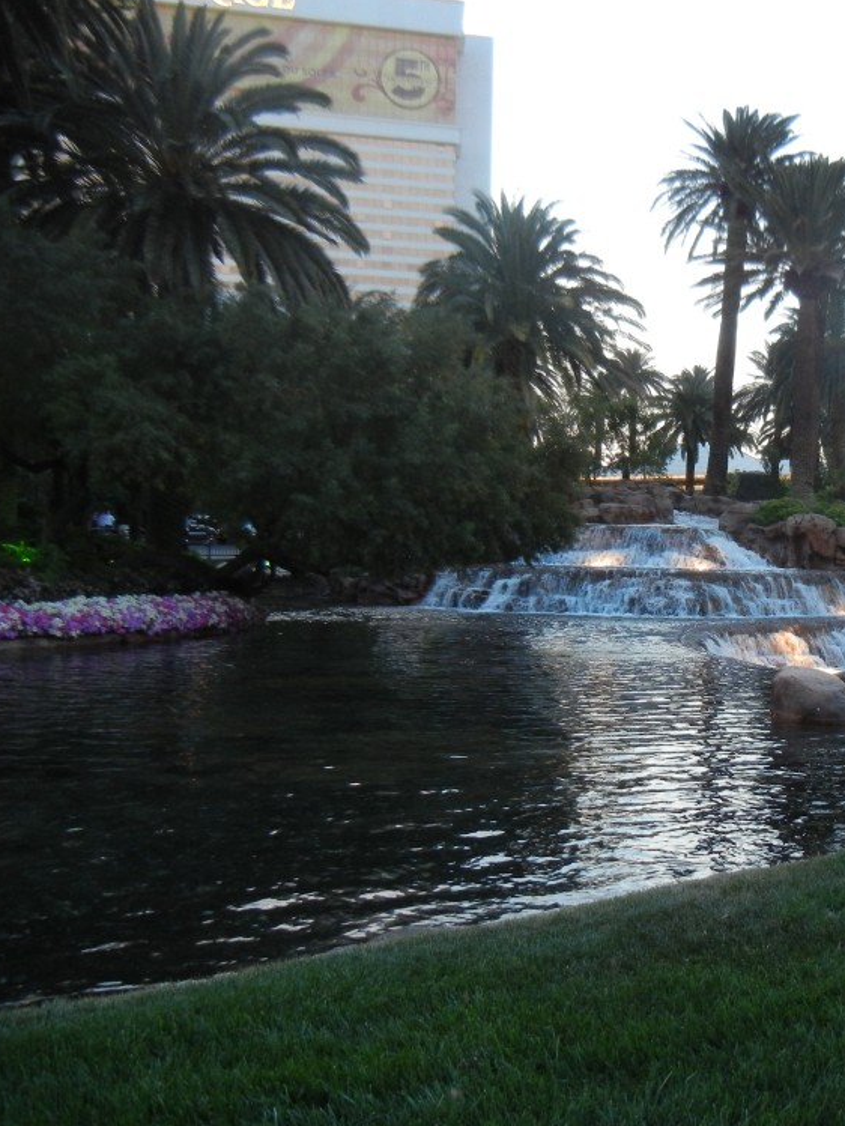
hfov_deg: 33.6
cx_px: 729
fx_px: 1334
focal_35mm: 41
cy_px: 573
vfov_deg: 45.8
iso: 400
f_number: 3.5
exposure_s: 1/45.5
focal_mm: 5.4
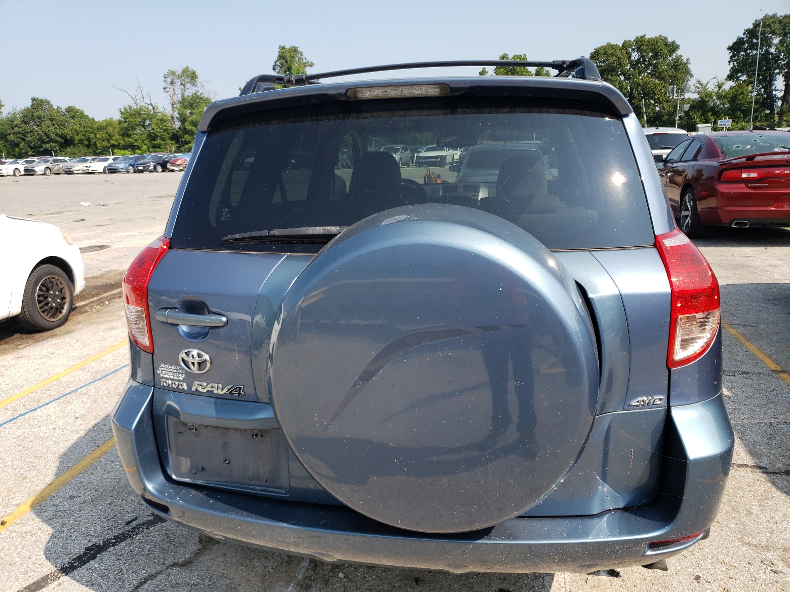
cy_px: 296
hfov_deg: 67.3
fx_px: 593
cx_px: 395
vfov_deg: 53.1
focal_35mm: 26
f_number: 1.5
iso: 50
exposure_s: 1/1667
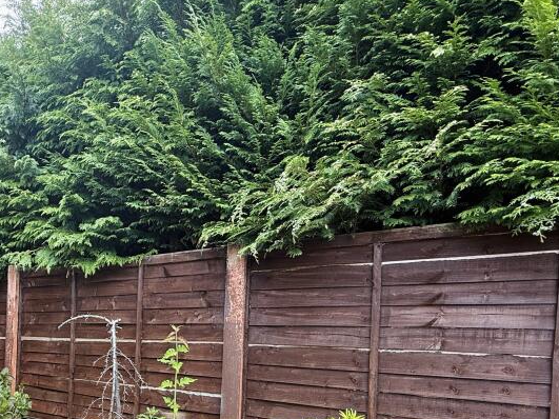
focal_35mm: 27
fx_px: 436
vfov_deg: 48.0
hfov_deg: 60.4
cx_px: 116
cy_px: 345
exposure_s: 1/99
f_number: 2.2
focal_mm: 2.22
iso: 64
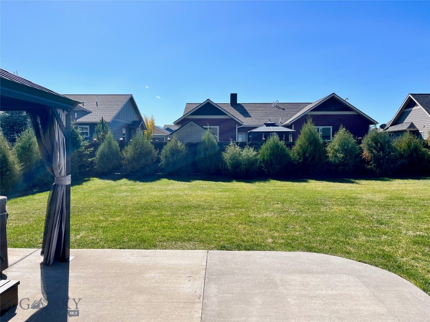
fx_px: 323
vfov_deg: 53.1
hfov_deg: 67.3
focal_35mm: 26
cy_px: 161
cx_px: 215
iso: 50
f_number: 1.6
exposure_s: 1/4310
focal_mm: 5.1
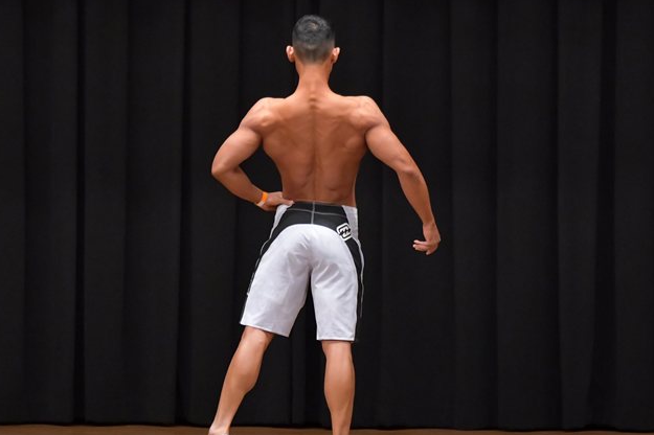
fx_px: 4884
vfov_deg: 5.1
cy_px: 242
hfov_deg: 7.7
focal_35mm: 269
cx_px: 276
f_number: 5.6
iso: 6400
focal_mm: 145
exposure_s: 1/400
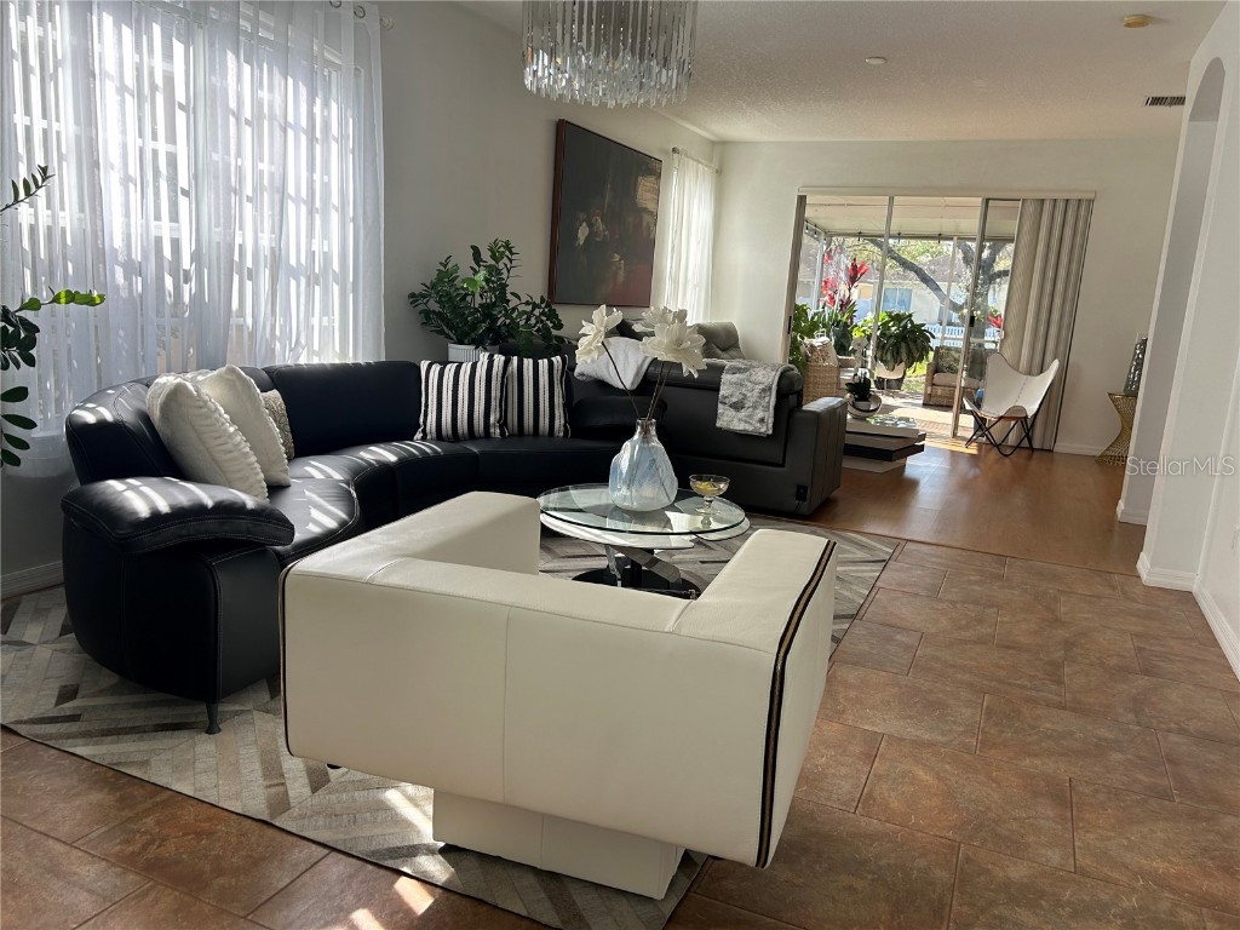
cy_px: 465
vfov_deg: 53.1
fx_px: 931
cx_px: 620
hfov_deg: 67.3
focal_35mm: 26
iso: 50
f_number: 1.5
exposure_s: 1/323
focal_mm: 5.7
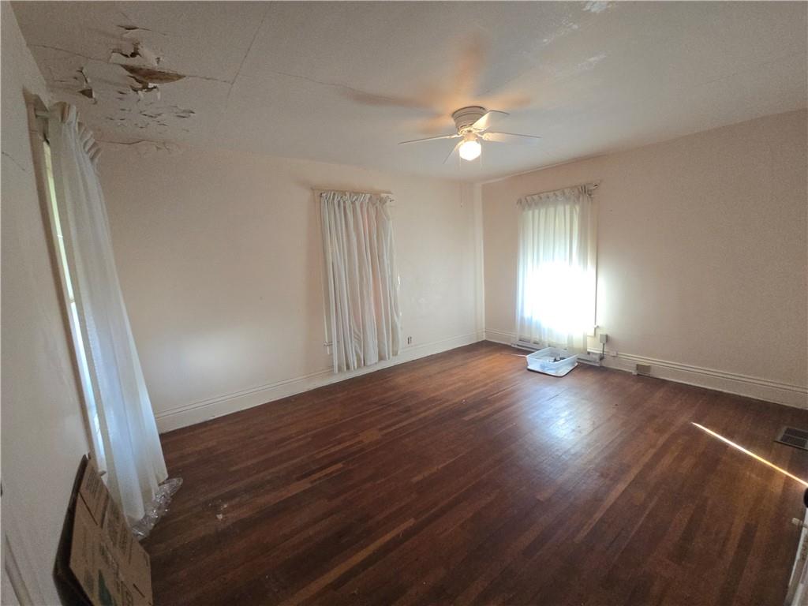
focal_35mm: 13
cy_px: 303
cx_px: 404
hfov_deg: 106.2
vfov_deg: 89.9
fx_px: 303
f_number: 2.2
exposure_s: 1/60
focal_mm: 2.2
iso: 160
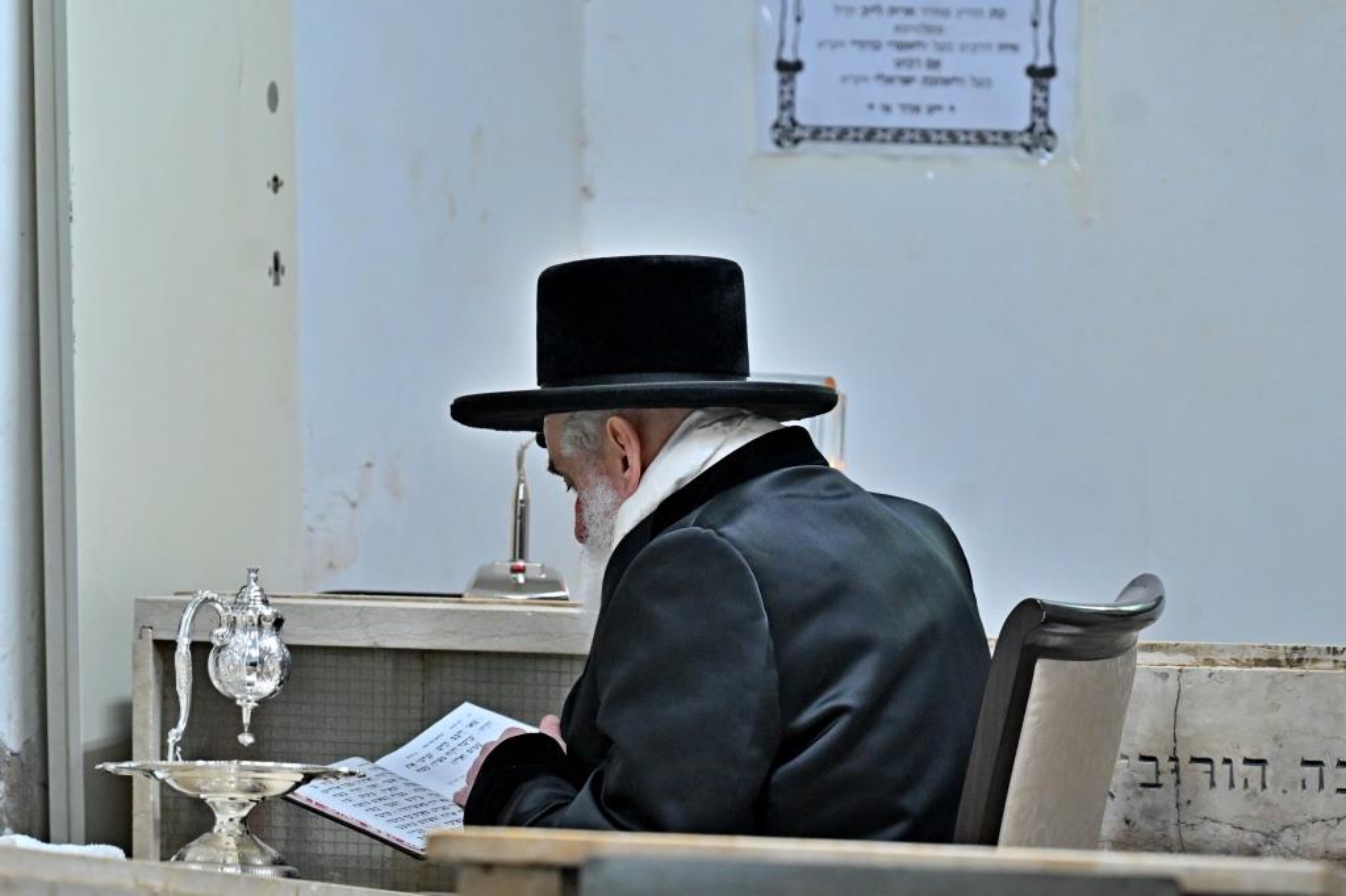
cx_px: 673
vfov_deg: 7.6
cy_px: 448
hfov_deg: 11.4
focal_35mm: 180
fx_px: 6727
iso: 1250
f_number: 4
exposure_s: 1/125
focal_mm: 120
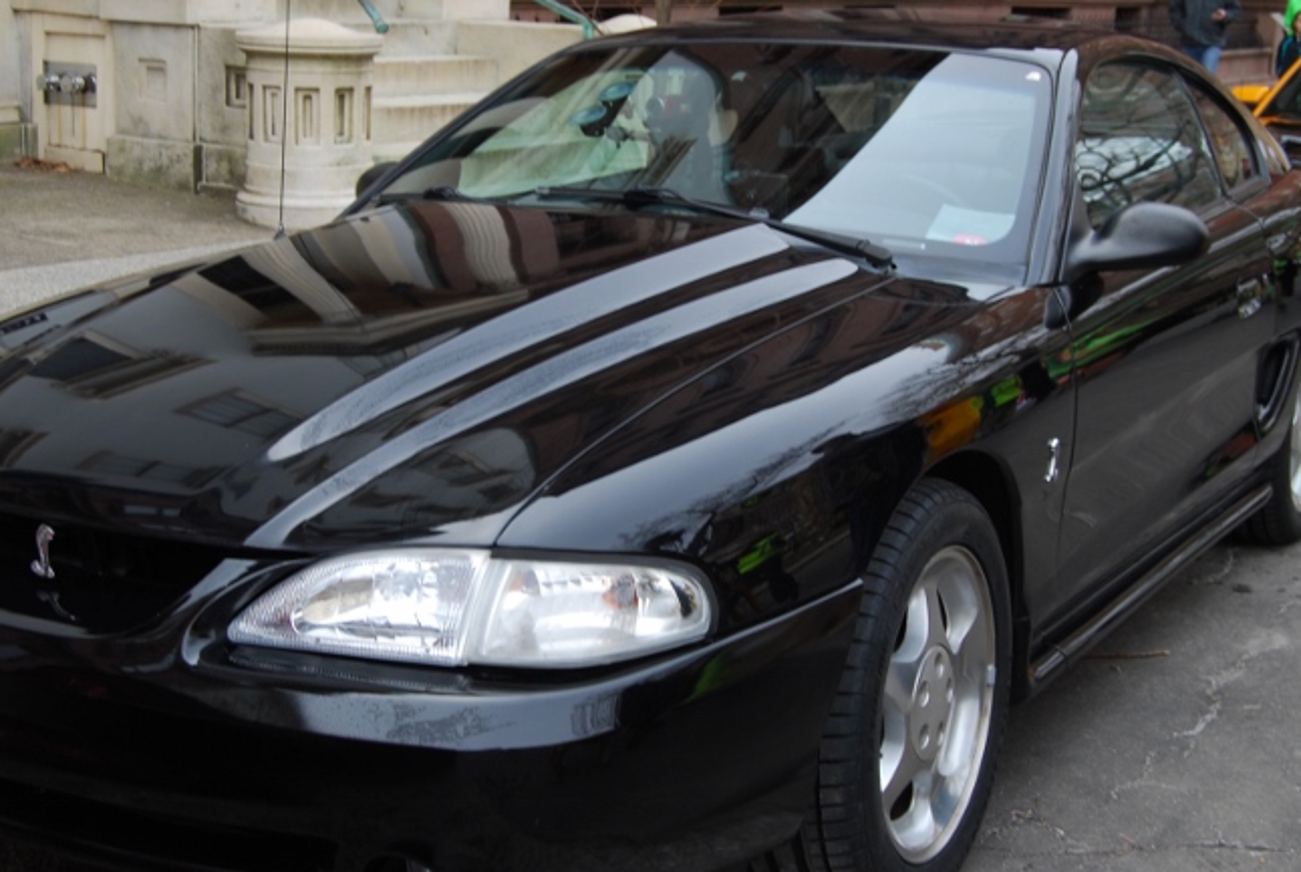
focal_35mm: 52
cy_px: 415
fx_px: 1882
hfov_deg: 38.1
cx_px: 600
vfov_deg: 26.1
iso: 200
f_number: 7.1
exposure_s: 1/200
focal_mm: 28
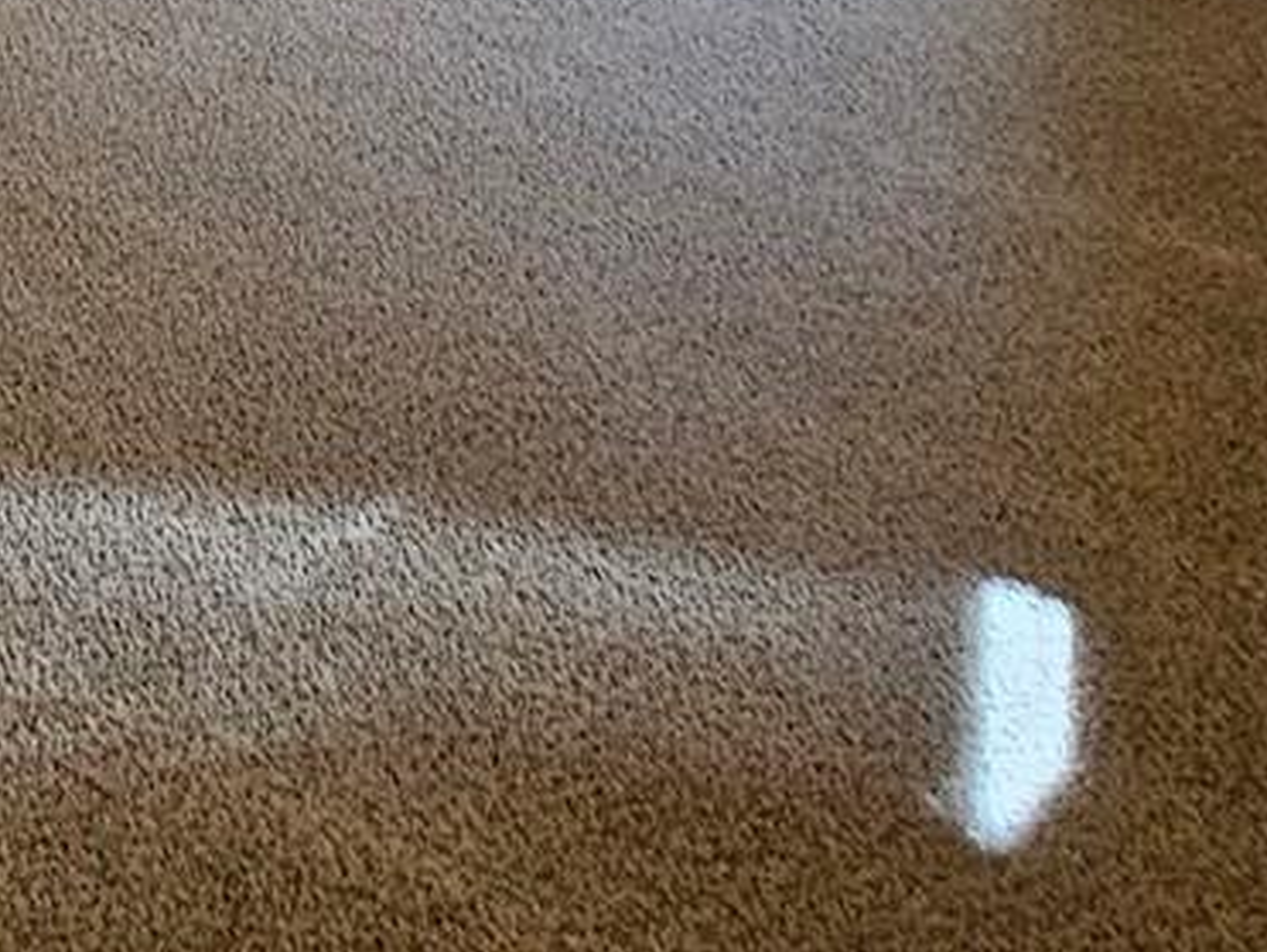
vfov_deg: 18.9
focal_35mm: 56
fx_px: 2052
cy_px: -843
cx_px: -878
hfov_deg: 23.1
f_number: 2.2
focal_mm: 2.2
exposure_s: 1/60
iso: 200
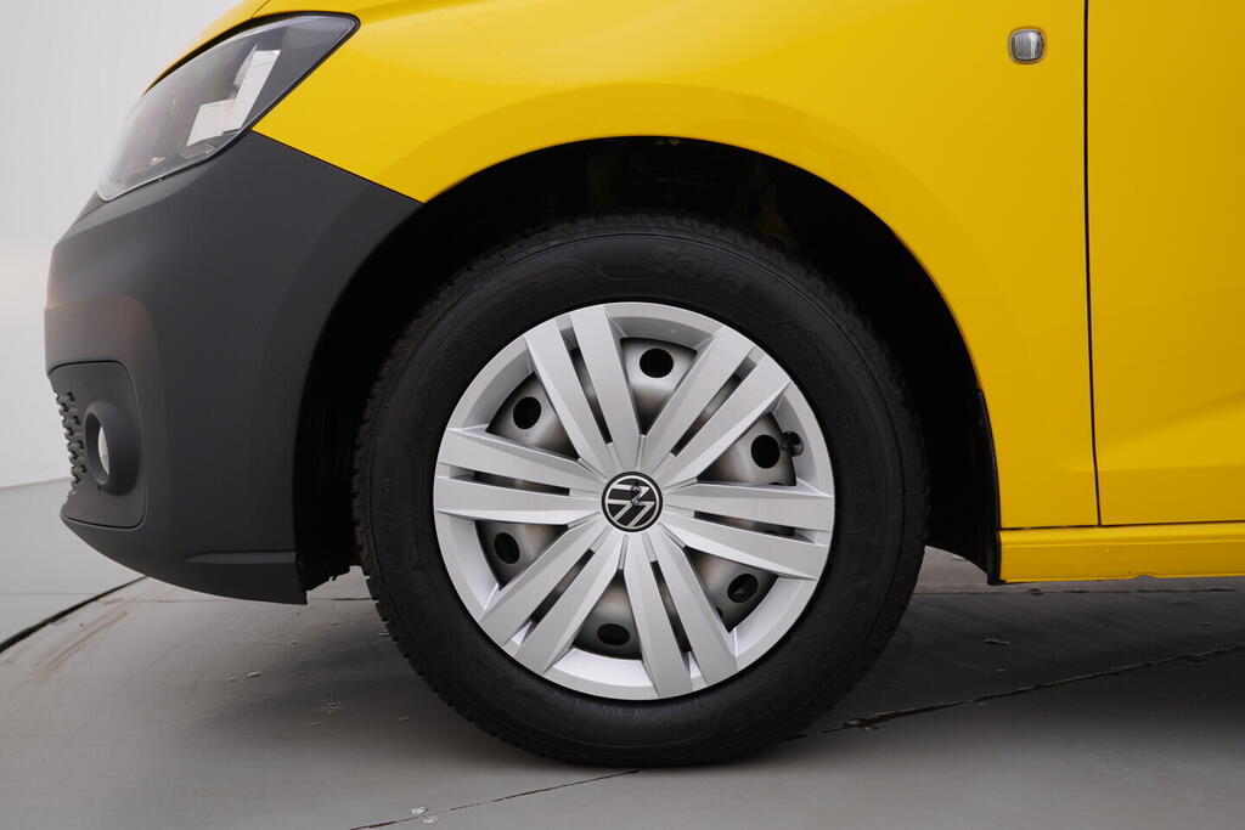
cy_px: 415
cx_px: 622
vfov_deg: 36.9
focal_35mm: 36
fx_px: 1245
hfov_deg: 53.1
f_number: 4
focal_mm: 24
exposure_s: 1/80
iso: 125
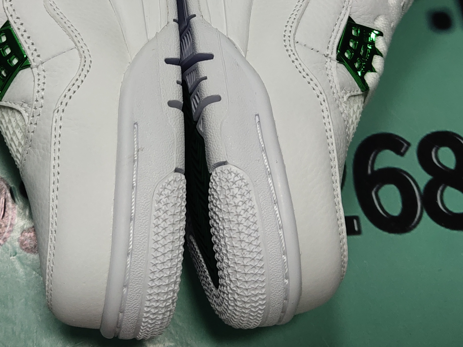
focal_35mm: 67
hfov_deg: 28.8
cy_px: 7
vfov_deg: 21.2
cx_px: 166
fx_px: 896
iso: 50
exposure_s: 1/130
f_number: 1.79
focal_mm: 4.35
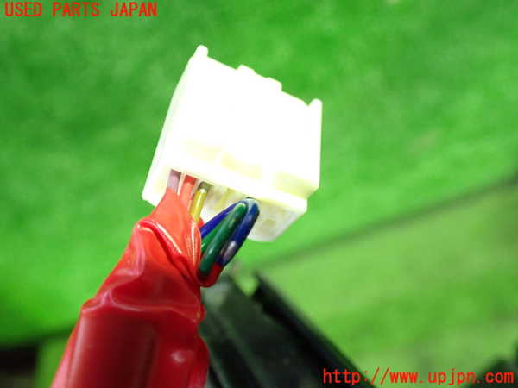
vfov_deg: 46.8
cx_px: 259
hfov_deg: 60.0
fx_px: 449
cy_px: 194
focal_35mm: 30
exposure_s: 1/30
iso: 1000
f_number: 2.3
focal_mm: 5.4
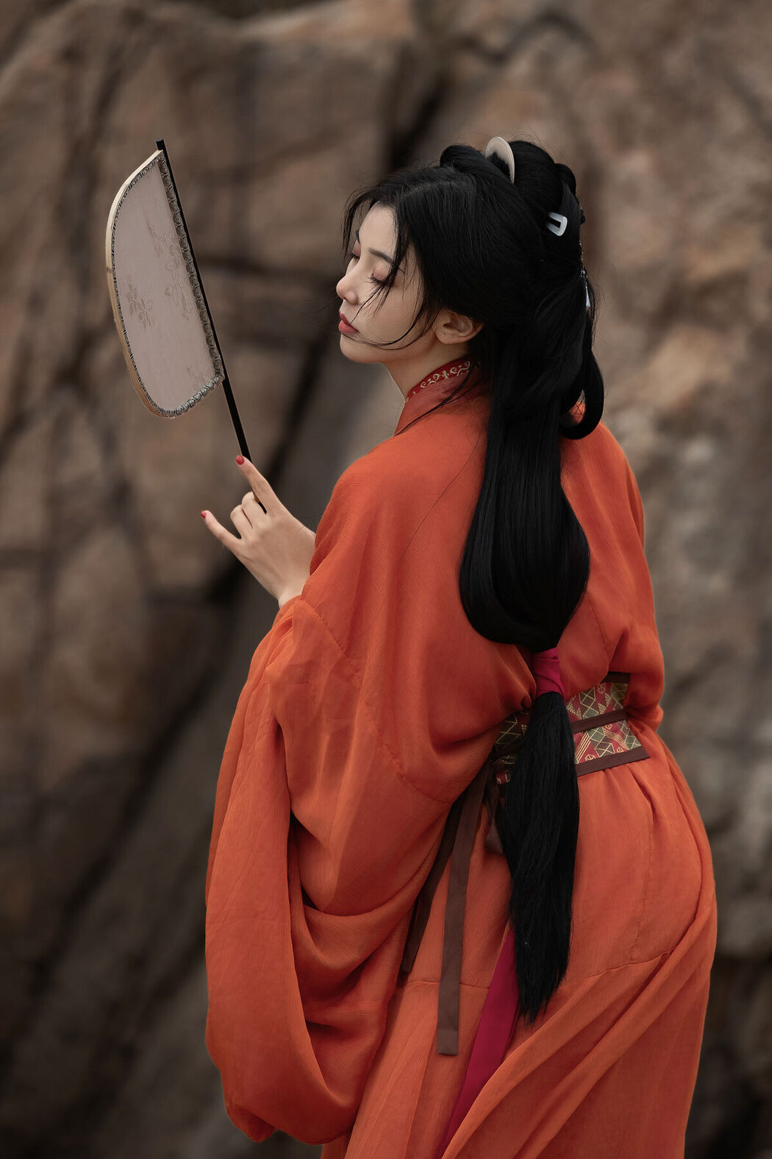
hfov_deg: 6.9
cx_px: 386
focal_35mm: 200
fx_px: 6433
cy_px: 580
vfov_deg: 10.3
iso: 200
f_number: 3.5
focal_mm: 200
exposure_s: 1/320
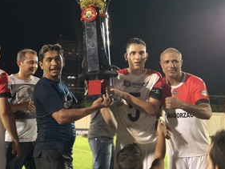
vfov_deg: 19.9
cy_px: 71
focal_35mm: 74
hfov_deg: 26.3
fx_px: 481
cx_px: 94
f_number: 2.4
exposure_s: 1/60
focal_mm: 6
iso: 1000
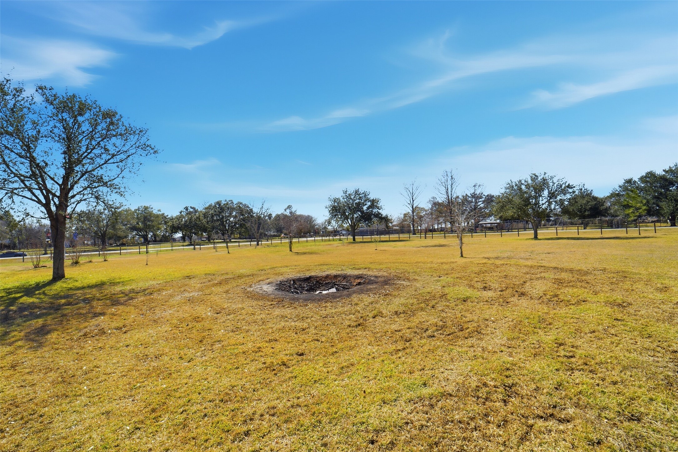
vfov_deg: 81.2
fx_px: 264
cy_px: 226
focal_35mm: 14
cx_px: 339
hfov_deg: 104.2
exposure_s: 1/4000
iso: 500
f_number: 11
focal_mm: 14
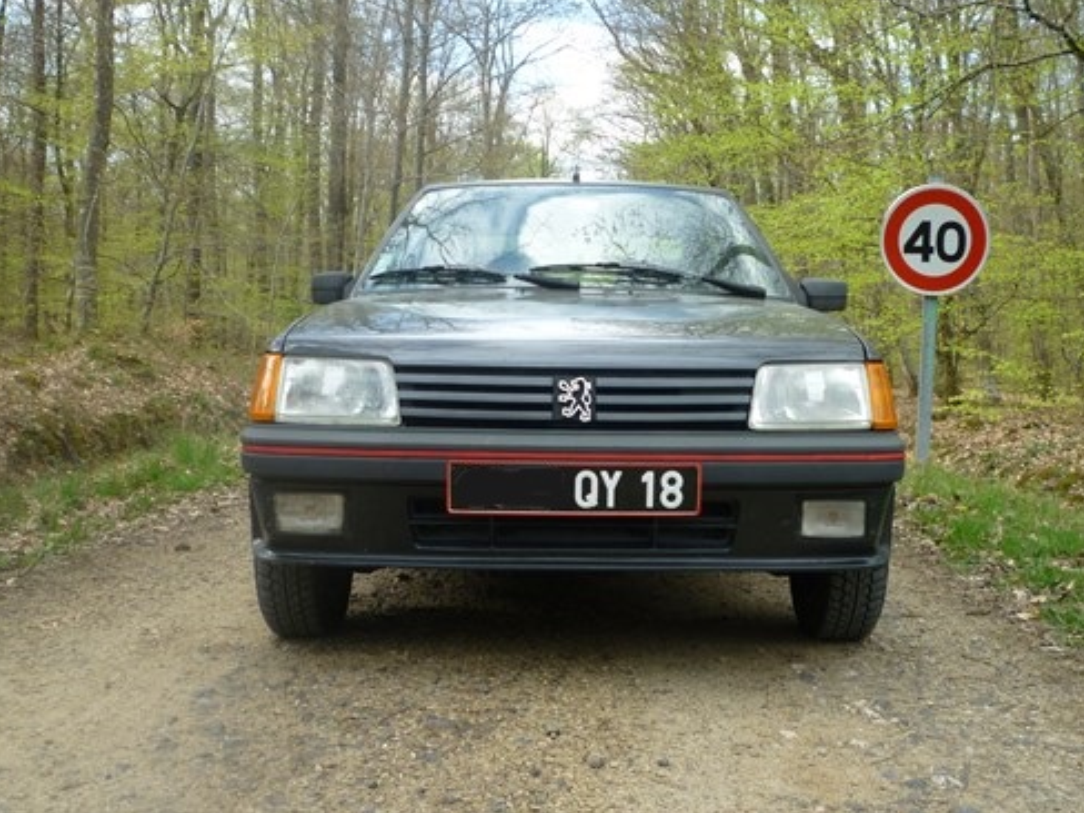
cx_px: 613
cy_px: 353
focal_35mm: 38
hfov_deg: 48.8
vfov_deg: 37.7
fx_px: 1190
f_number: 3.3
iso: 80
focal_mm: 5.2
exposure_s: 1/160
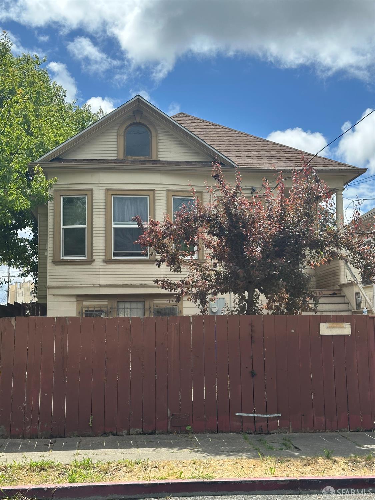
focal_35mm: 48
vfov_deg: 39.7
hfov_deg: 30.3
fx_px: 693
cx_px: 188
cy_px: 250
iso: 64
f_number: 1.78
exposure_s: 1/4367
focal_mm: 6.86
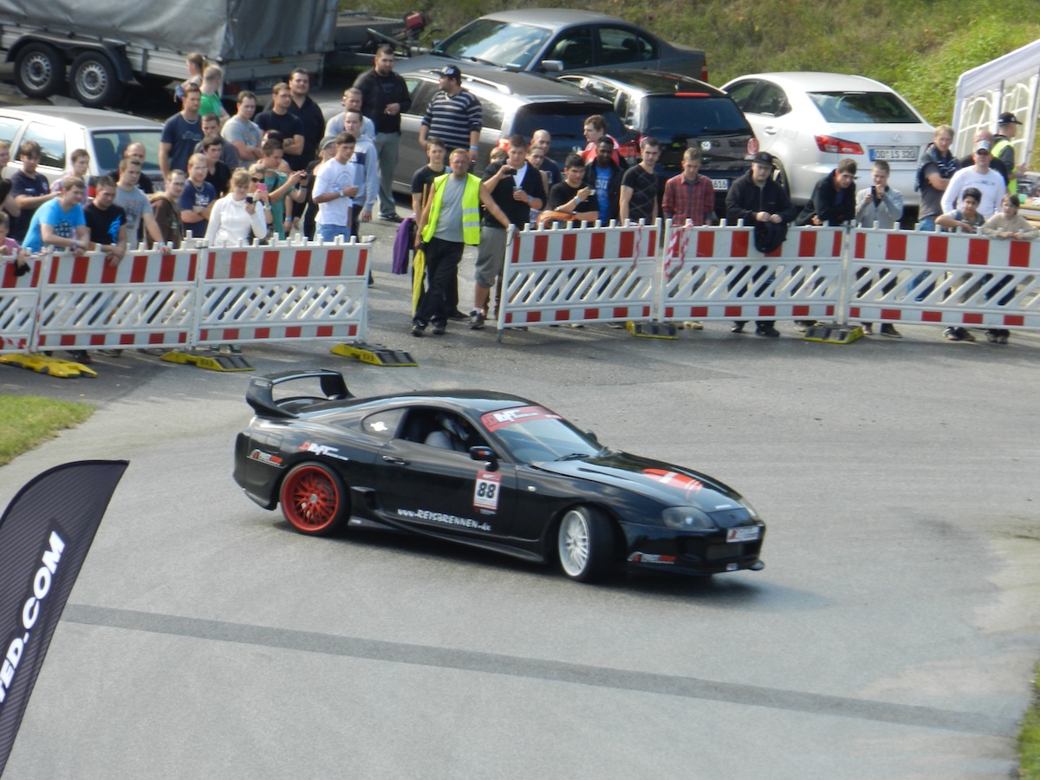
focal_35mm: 403
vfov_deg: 3.7
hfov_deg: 4.9
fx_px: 12108
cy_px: 390
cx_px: 520
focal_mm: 71.7
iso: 160
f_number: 5.6
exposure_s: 1/200
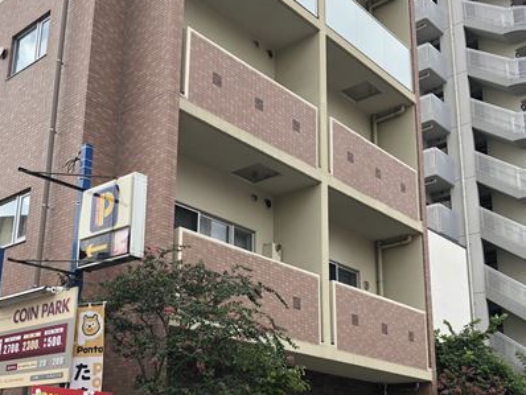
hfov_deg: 42.0
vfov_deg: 32.0
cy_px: 260
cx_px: 229
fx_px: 684
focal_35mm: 45
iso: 20
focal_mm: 3.99
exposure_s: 1/425
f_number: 1.8
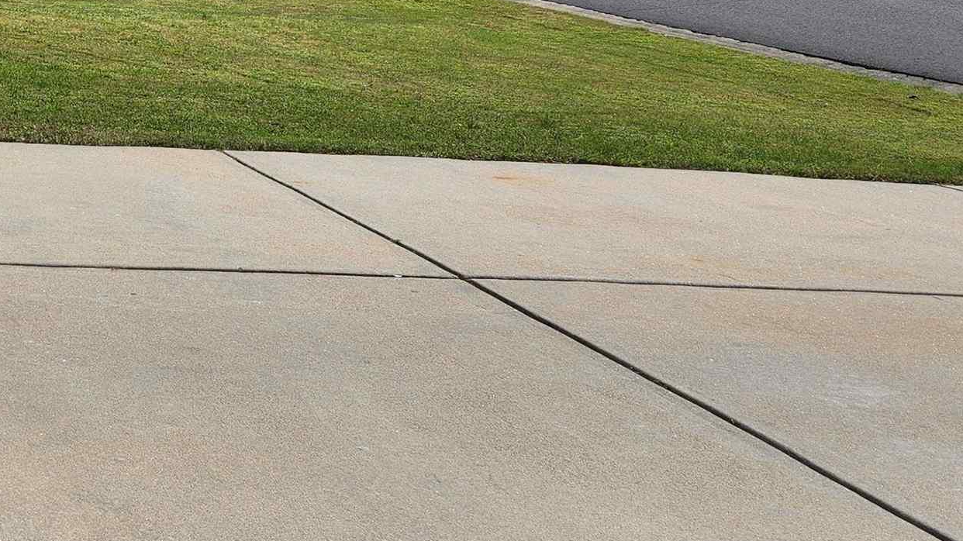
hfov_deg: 30.5
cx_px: -78
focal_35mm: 62
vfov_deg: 18.9
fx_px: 1583
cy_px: 7
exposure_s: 1/2579
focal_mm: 5.4
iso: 20
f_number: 1.8
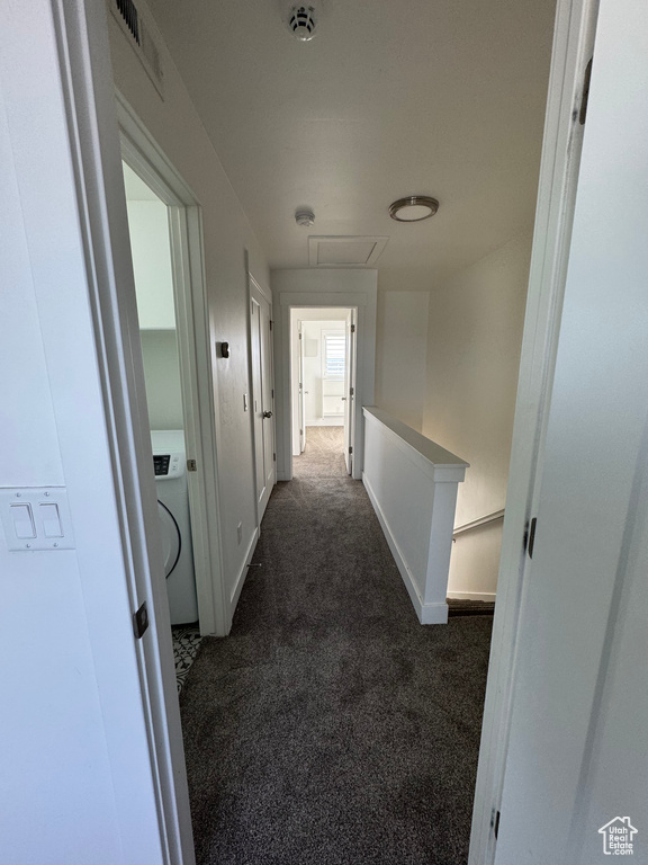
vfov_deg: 102.1
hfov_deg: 85.7
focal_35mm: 14
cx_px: 324
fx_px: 349
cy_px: 432
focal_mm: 2.22
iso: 125
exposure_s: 1/120
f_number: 2.2
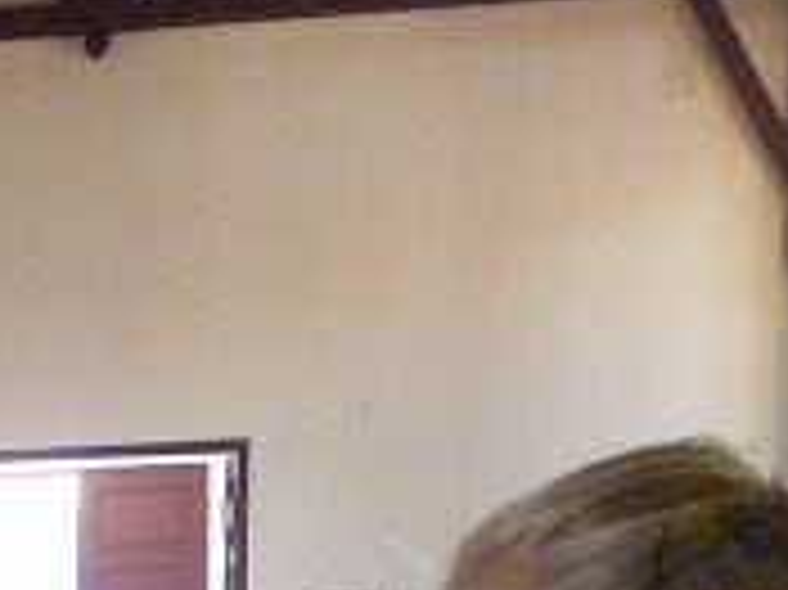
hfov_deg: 17.5
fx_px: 2252
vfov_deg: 13.5
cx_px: -455
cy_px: 1049
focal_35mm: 99
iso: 800
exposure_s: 1/60
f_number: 2.8
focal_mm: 4.8
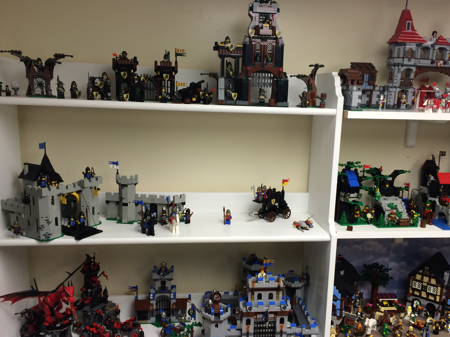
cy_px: 179
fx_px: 442
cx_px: 243
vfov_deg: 41.8
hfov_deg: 53.9
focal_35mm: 34
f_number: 2.2
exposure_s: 1/30
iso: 50
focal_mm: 4.12
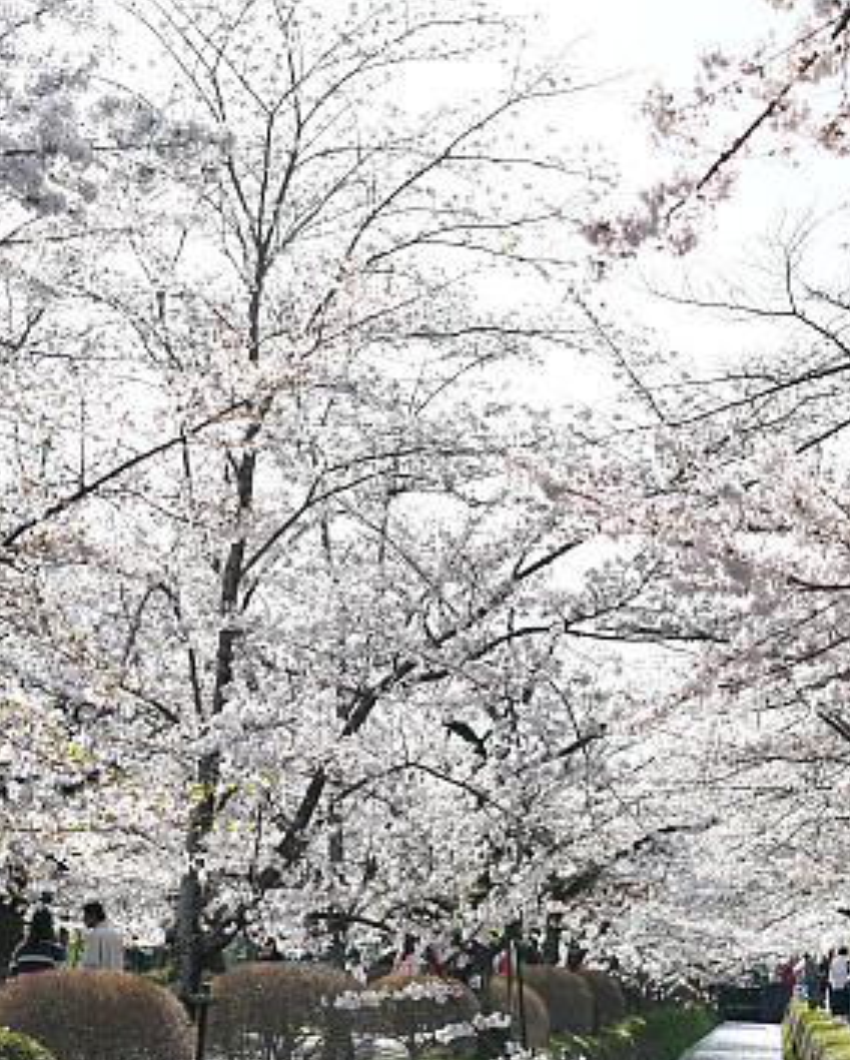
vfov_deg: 22.4
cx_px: 533
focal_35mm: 85
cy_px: 640
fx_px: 2669
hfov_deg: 18.1
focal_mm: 40
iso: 100
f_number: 3.5
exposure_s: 1/250
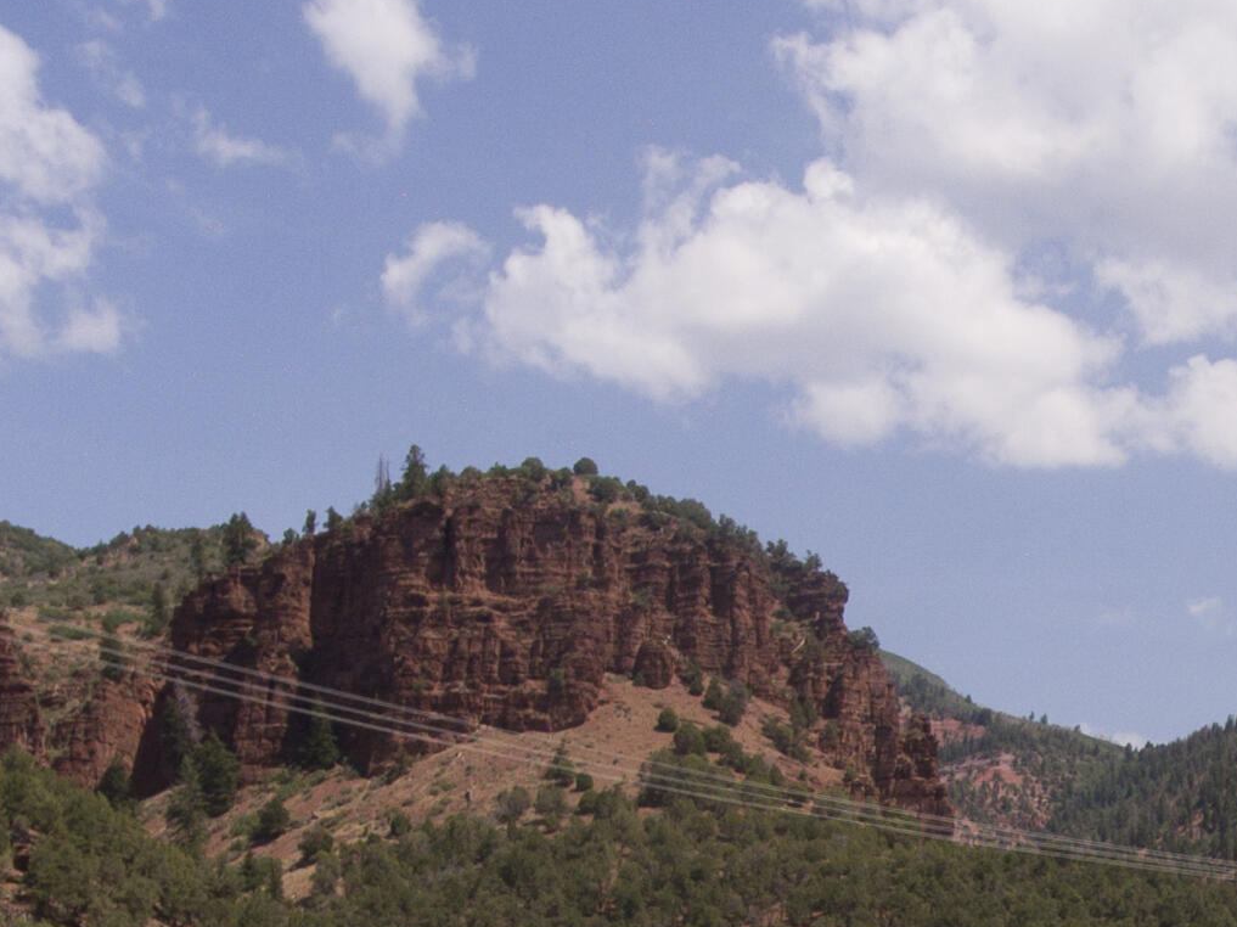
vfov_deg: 22.5
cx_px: 1289
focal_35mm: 59
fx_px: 2108
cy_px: 1156
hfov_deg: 30.0
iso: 100
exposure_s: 1/1250
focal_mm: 3.61
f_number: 2.8
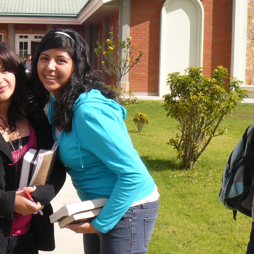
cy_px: 126
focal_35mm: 71
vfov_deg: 24.3
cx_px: 58
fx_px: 589
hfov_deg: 24.0
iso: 100
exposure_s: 1/320
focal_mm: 6
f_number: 5.6
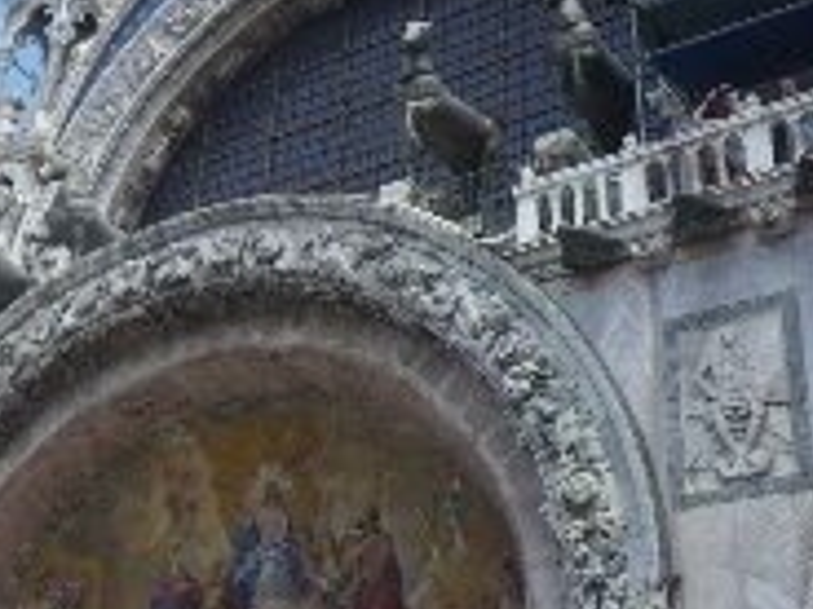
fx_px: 1668
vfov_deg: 20.5
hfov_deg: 26.3
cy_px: 119
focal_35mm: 71
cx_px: 44
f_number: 4.6
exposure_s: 1/200
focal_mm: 6.1
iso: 50
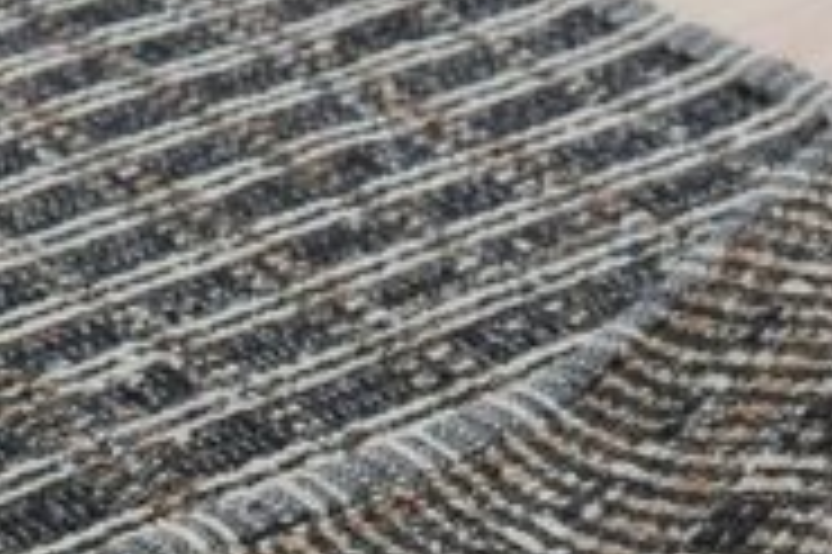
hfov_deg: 14.1
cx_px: 333
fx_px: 3371
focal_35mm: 146
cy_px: 730
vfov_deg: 9.2
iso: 500
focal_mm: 30
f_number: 4
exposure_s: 1/250
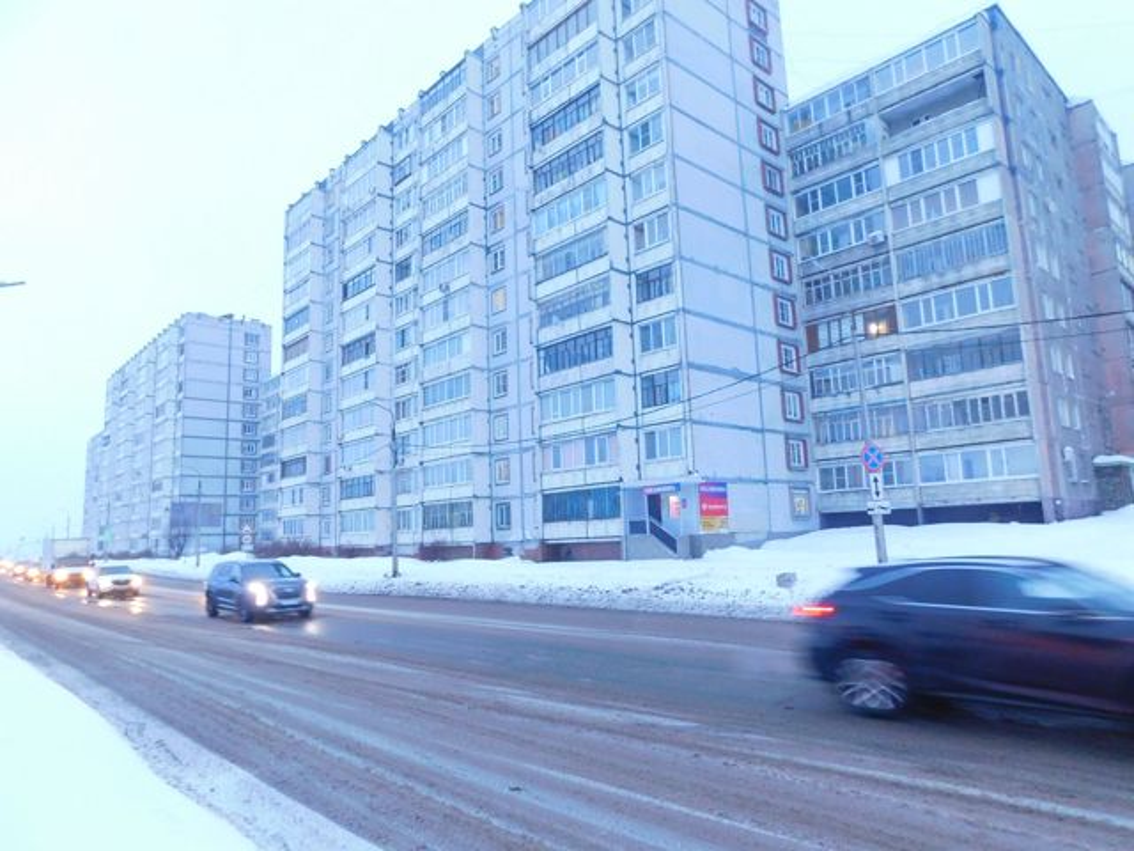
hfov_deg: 73.9
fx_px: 753
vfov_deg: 58.9
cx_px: 567
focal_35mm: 23
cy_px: 426
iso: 400
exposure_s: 1/20
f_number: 3
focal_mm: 4
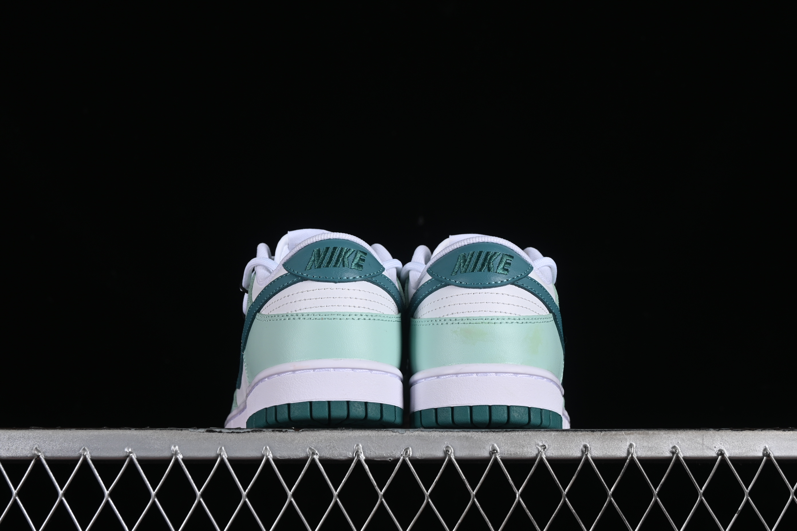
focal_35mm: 75
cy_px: 266
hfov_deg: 27.0
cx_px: 398
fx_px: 1660
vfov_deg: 18.2
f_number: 8
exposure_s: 1/80
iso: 160
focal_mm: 50
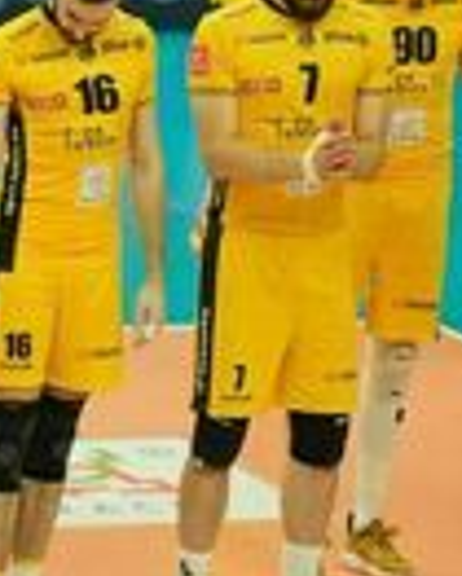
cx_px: -383
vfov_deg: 4.5
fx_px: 7324
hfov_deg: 3.6
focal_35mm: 429
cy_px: 297
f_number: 5.6
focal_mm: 100
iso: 3200
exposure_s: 1/550
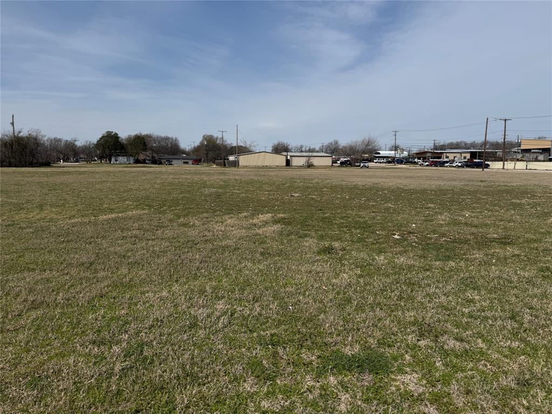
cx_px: 276
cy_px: 207
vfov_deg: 56.8
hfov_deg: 71.6
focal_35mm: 24
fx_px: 383
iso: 80
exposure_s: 1/9009
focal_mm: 6.76
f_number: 1.78
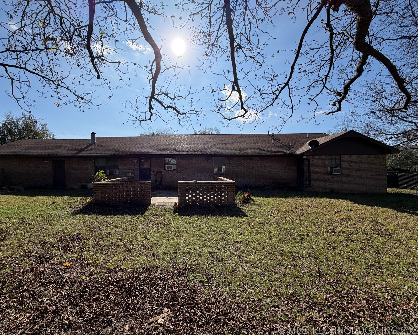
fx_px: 186
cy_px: 168
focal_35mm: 15
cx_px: 195
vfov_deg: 84.0
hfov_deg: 96.7
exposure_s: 1/1189
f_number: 2.2
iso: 20
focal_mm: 2.22
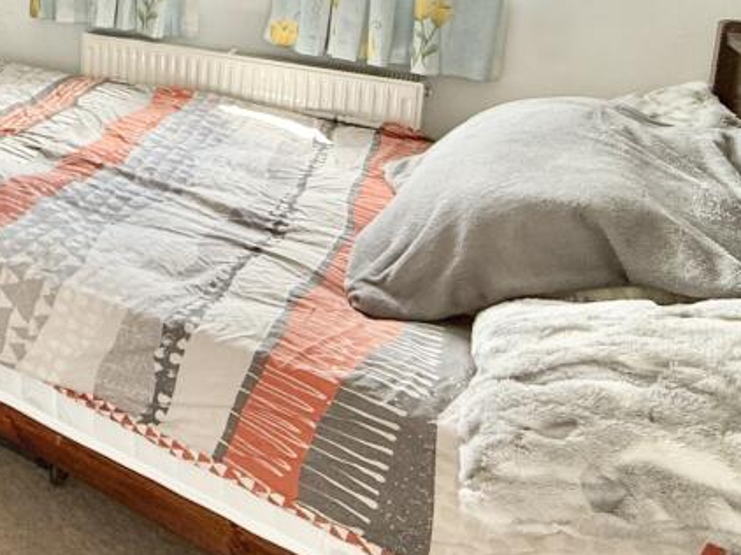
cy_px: -28
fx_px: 727
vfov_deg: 36.5
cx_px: -95
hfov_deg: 41.5
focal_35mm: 34
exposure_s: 1/99
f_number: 2.2
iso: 64
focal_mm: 2.22
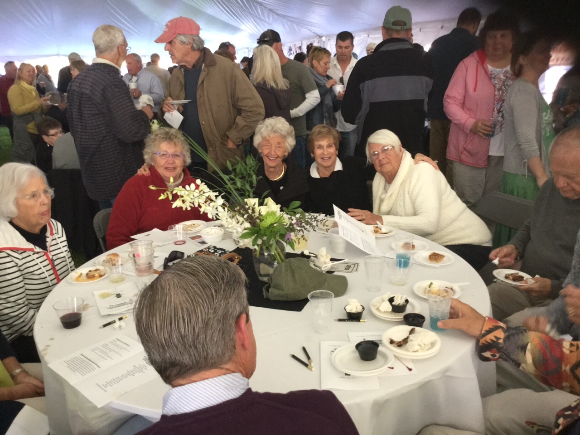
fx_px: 519
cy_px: 218
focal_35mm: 31
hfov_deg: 58.4
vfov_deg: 45.4
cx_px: 290
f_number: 2.4
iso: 160
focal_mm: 3.3
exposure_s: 1/30
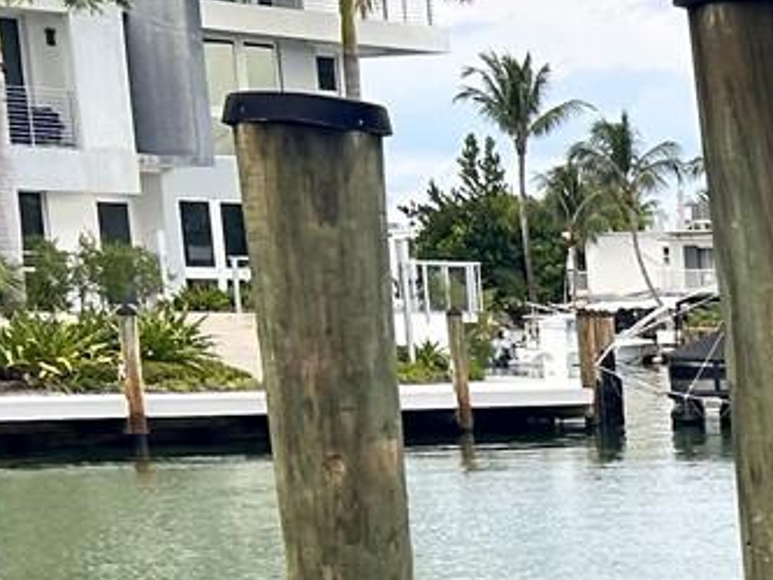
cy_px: 861
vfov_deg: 11.4
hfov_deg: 13.4
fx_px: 2792
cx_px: 1567
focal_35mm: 125
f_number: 1.5
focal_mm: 5.7
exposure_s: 1/202
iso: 40
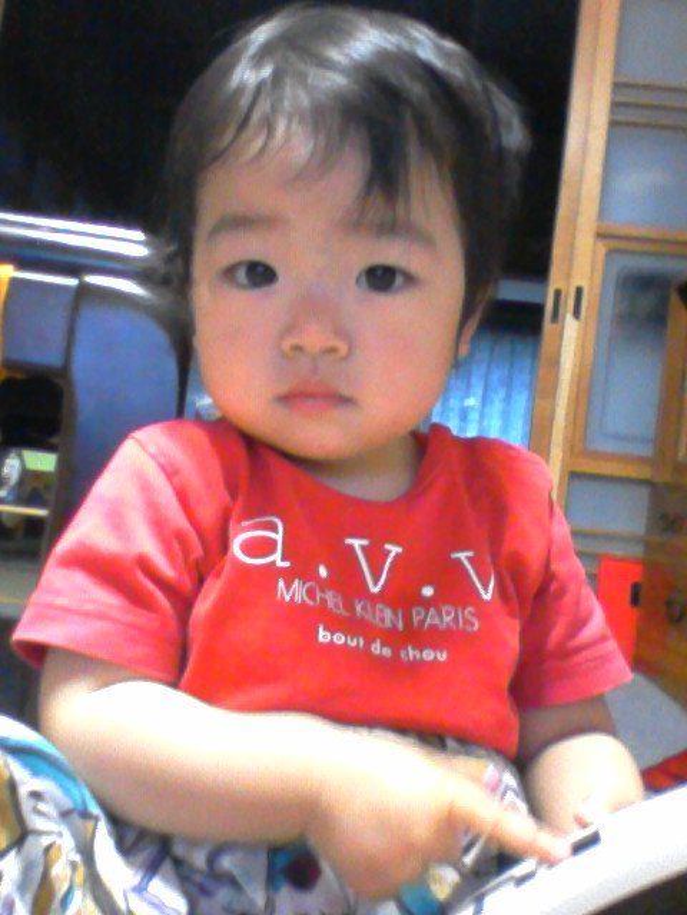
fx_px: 767
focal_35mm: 29
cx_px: 344
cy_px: 458
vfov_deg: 61.7
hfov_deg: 48.2
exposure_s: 1/6.85
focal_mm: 1.5
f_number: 2.8
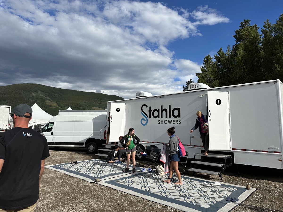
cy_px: 106
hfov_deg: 71.6
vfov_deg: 56.8
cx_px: 142
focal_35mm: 24
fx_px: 196
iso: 80
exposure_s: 1/6623
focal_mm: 6.86
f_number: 1.78
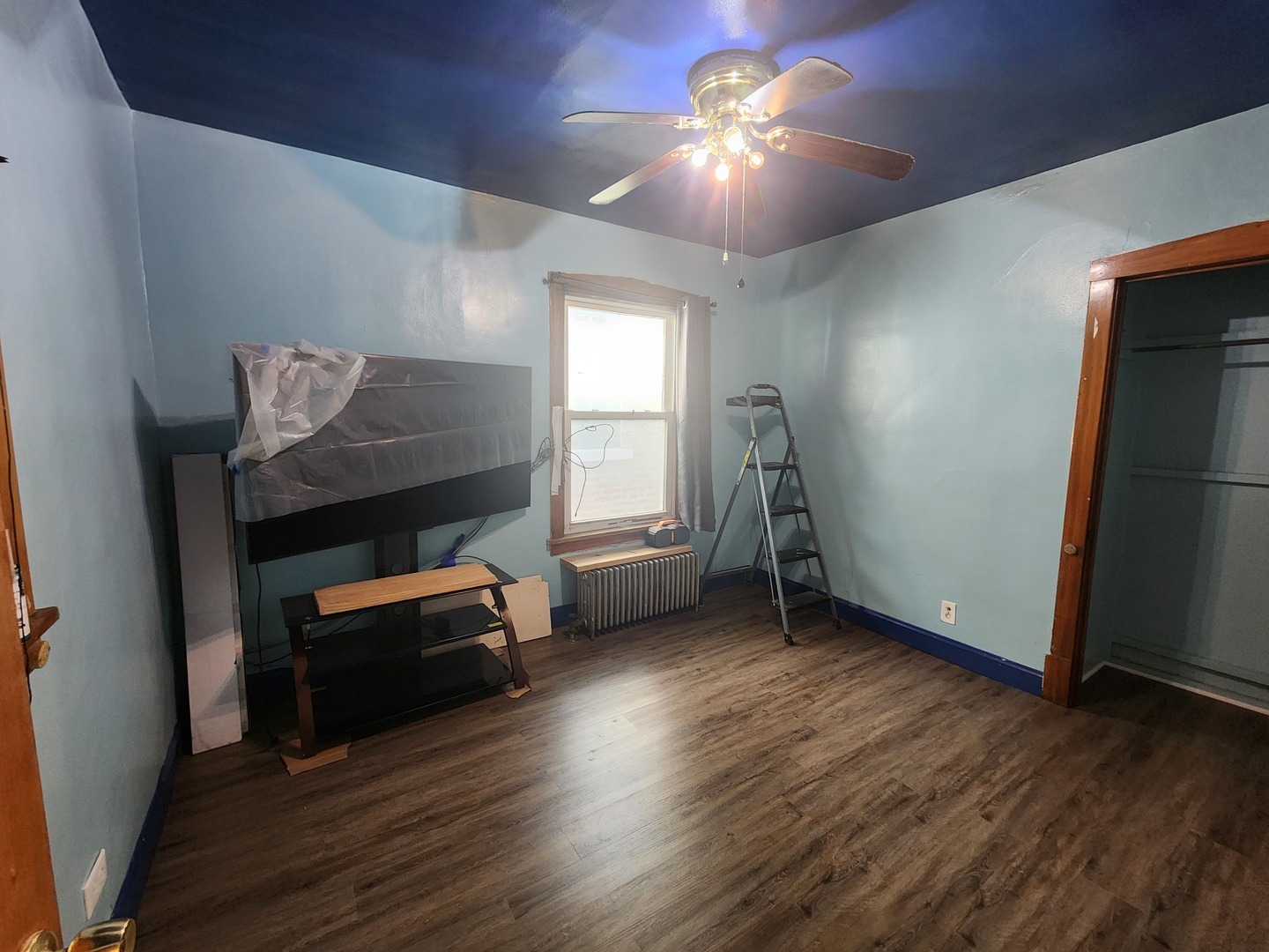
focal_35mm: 13
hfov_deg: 106.2
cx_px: 634
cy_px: 476
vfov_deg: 89.9
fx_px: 477
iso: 320
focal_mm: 2.2
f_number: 2.2
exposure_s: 1/30
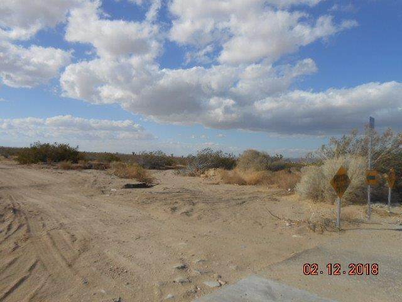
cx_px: 201
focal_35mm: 26
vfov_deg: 53.1
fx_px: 302
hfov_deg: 67.3
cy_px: 151
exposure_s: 1/1500
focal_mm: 4.6
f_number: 3.5
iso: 80
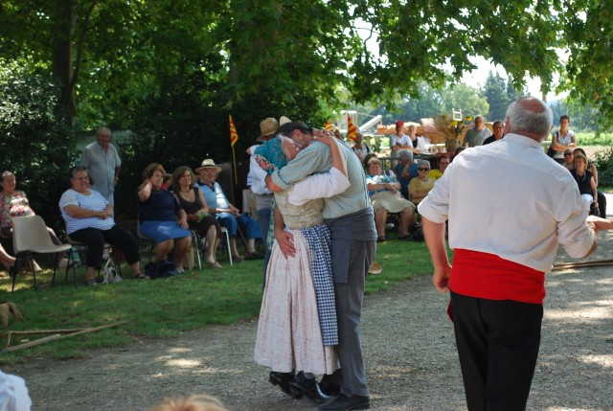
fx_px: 1407
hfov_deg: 24.6
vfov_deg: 16.6
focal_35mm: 82
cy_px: 206
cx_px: 306
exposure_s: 1/100
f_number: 5.6
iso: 200
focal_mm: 55
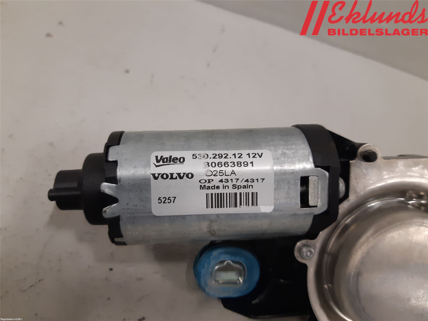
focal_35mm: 26
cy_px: 160
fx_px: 321
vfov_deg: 53.1
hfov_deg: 67.3
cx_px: 214
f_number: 1.7
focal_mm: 3.93
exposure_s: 1/50
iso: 160
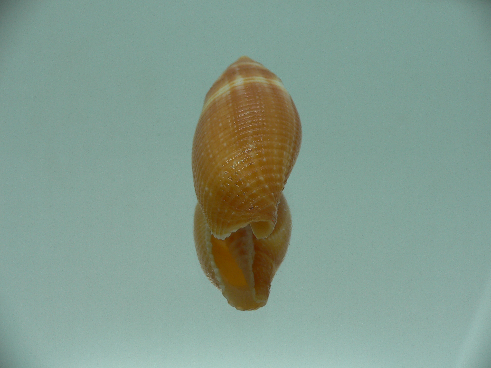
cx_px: 246
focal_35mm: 35
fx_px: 496
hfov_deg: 52.6
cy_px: 184
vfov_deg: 40.7
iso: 80
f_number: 2.8
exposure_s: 1/80
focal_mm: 4.6
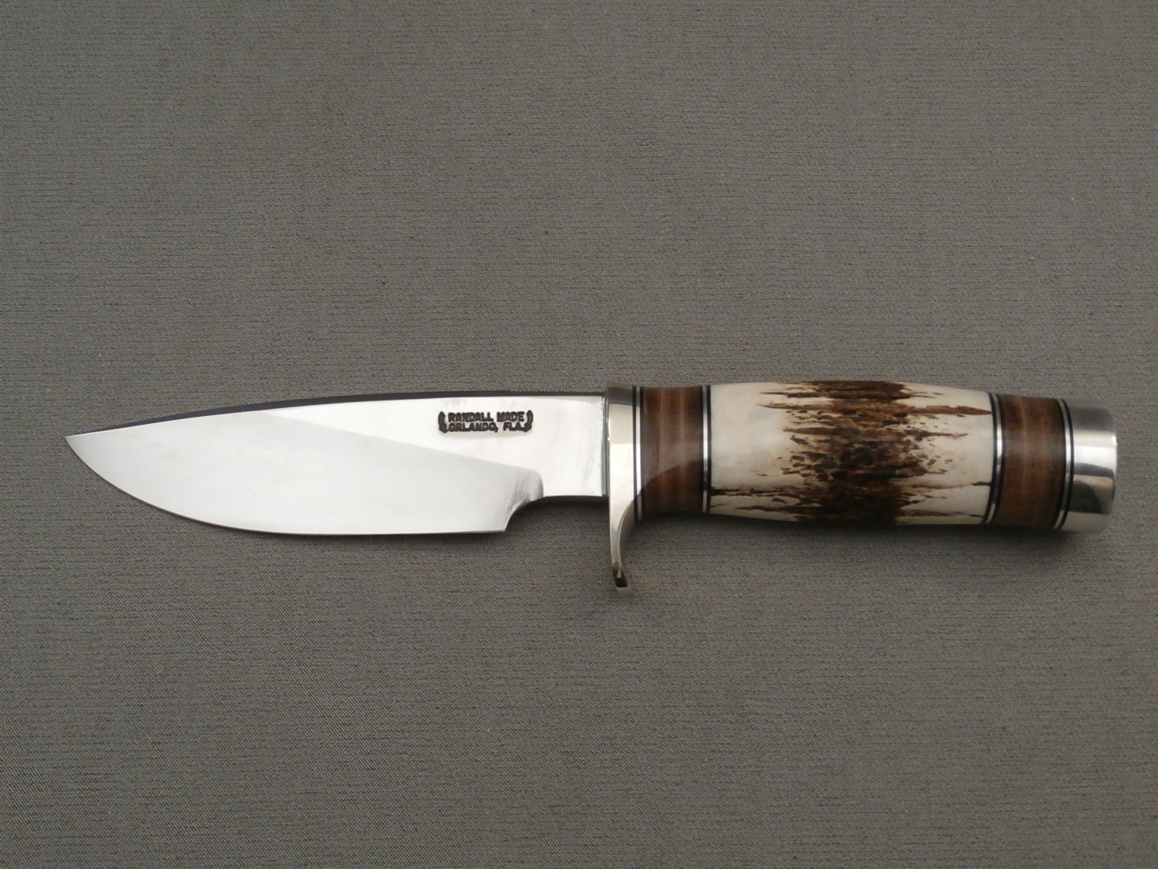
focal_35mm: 41
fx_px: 1372
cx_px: 579
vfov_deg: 35.1
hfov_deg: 45.8
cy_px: 434
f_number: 3.6
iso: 400
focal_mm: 7.28
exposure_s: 1/30
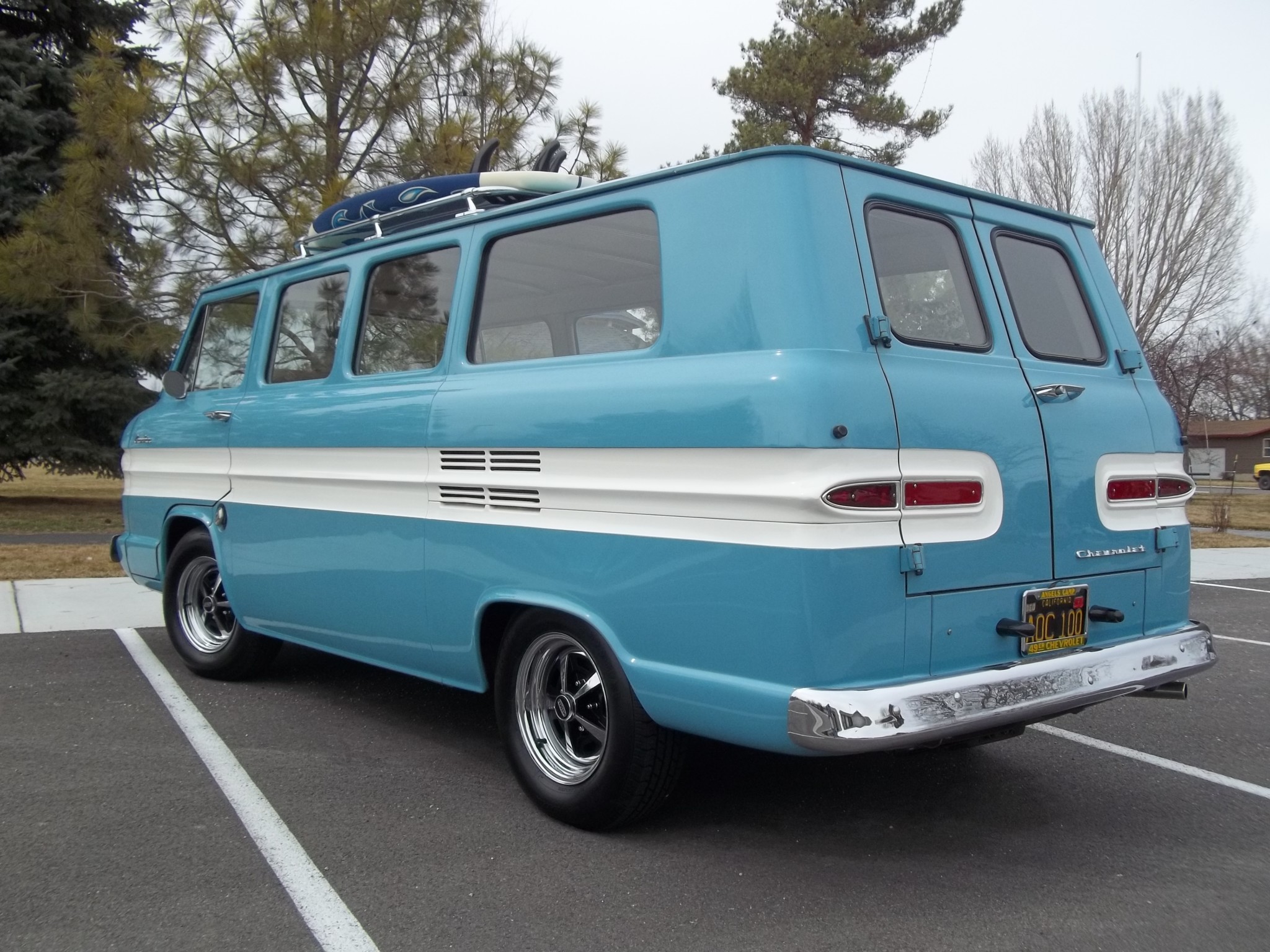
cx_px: 635
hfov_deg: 56.8
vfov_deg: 44.2
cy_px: 476
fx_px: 1174
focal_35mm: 32
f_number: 8.8
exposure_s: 1/125
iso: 64
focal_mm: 5.7
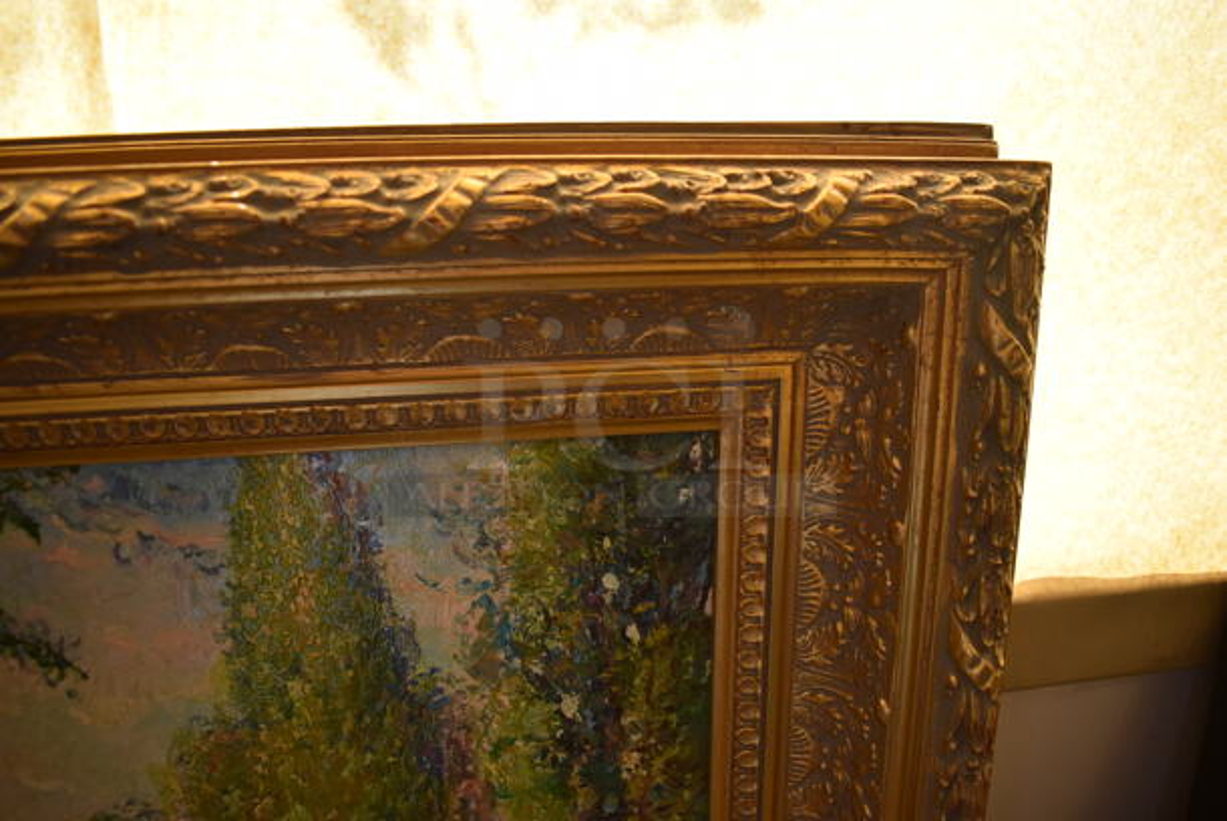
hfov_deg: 67.3
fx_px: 921
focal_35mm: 27
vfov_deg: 48.0
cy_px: 410
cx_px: 614
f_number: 4
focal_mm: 18
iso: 400
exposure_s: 1/250
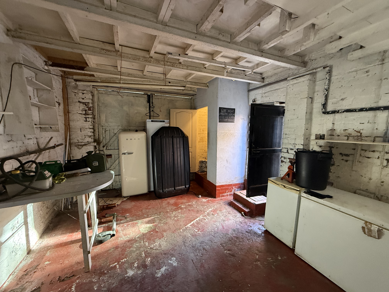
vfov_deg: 85.7
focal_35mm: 14
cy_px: 146
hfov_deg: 102.1
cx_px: 194
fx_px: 157
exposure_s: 1/60
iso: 400
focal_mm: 2.22
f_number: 2.2
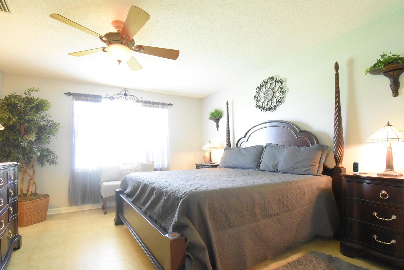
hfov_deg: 93.0
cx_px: 184
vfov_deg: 70.3
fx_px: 191
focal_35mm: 17
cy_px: 152
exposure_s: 1/60
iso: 3600
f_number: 4.5
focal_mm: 10
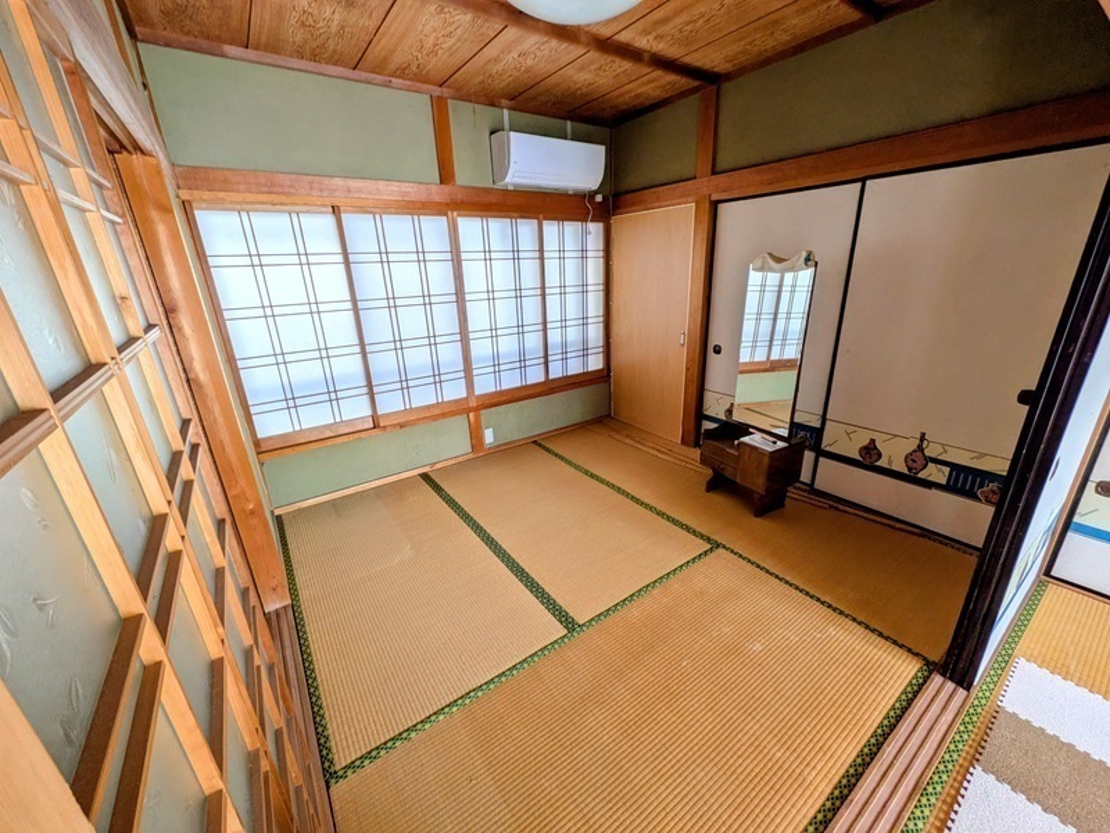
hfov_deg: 102.1
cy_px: 416
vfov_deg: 85.7
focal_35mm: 14
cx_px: 555
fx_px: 449
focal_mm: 1.83
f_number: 2.2
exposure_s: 1/60
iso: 49
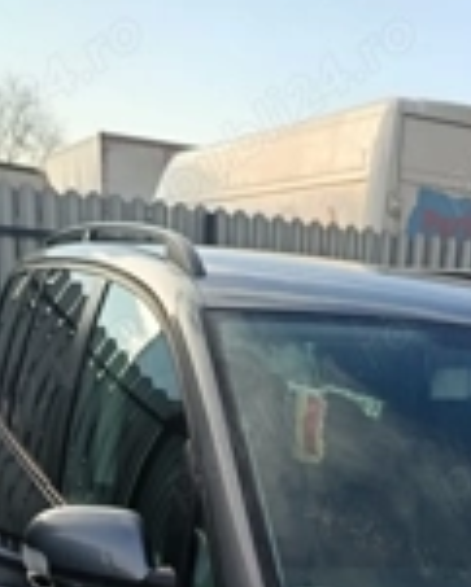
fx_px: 1079
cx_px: 424
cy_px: 770
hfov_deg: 23.9
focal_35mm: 62
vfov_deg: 25.9
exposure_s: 1/123
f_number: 1.75
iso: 100
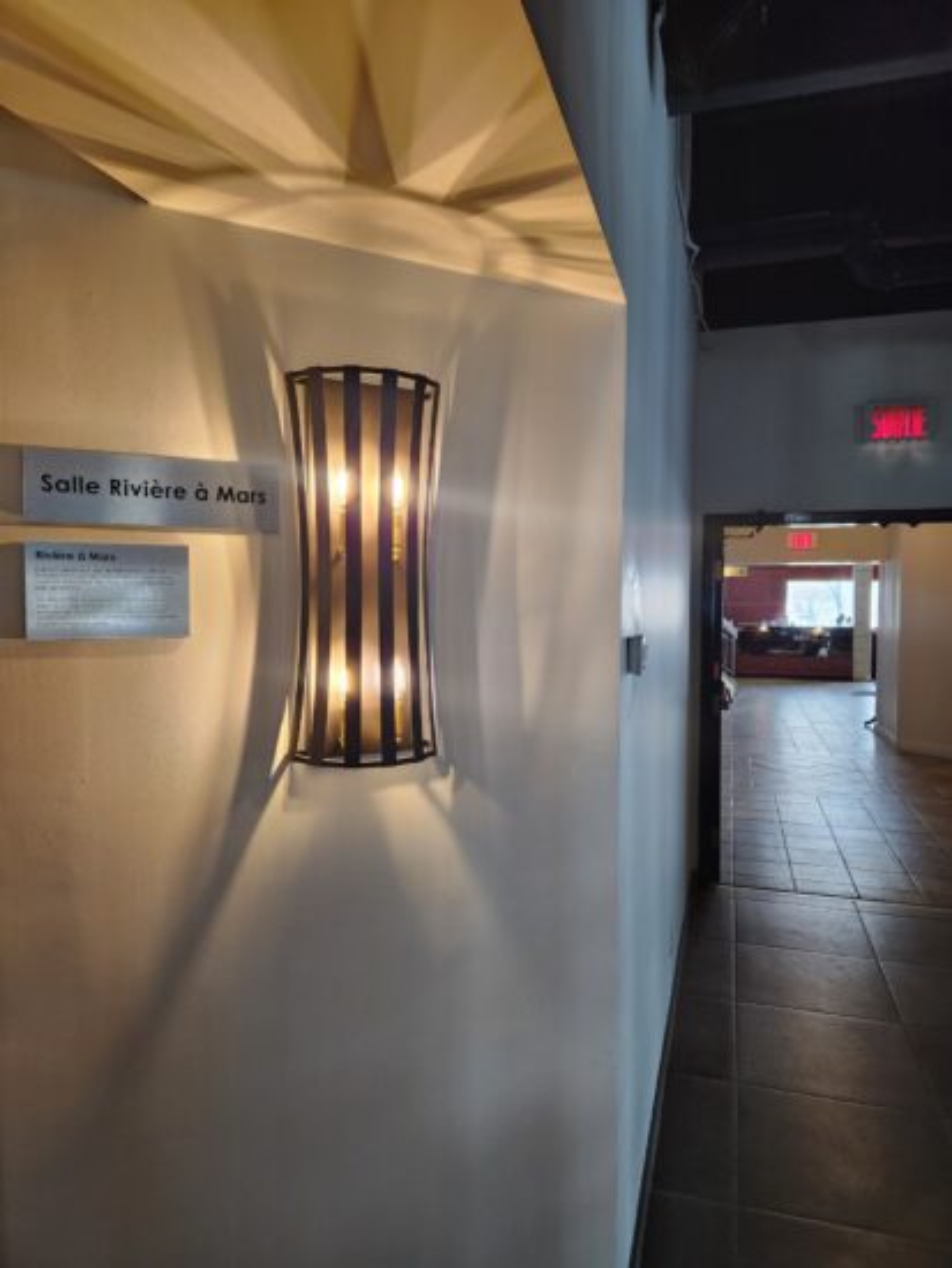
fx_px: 843
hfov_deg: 58.9
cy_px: 634
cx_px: 476
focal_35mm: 23
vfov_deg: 73.9
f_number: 1.8
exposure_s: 1/120
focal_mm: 5.4
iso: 320
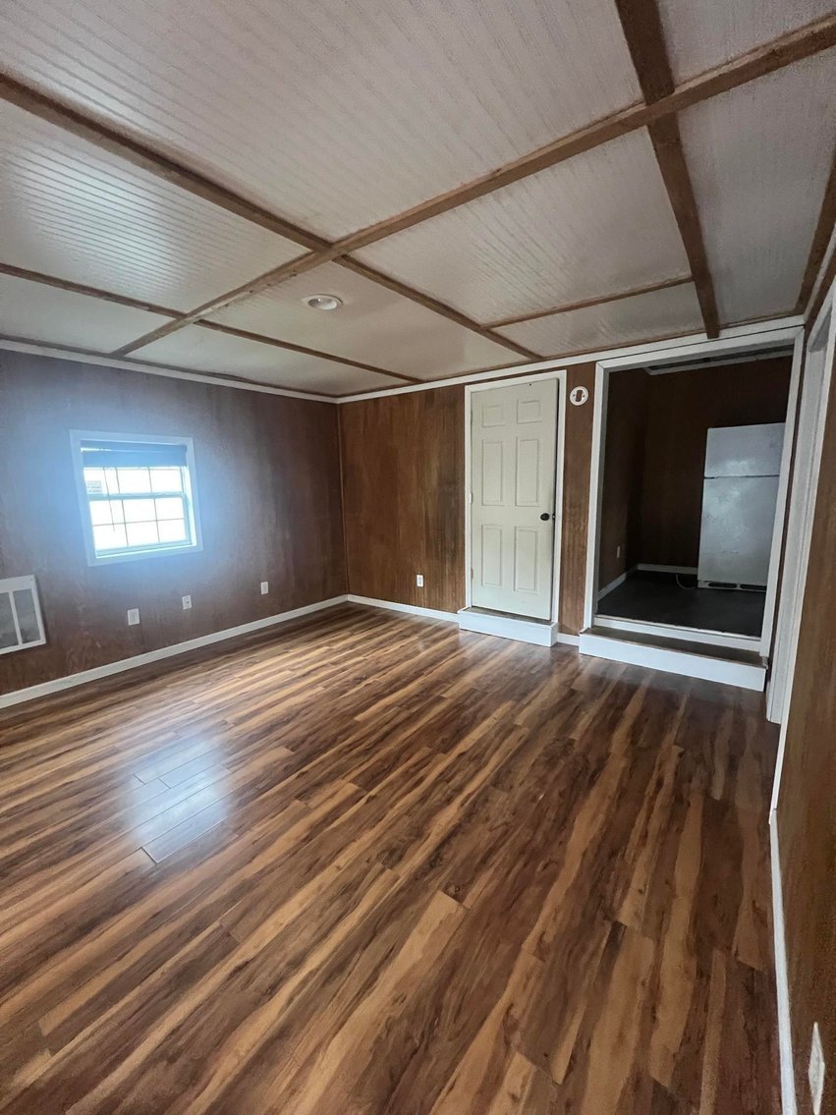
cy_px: 558
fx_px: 419
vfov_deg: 106.2
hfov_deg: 89.9
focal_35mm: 13
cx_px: 418
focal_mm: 1.57
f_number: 1.8
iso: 800
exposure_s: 1/60
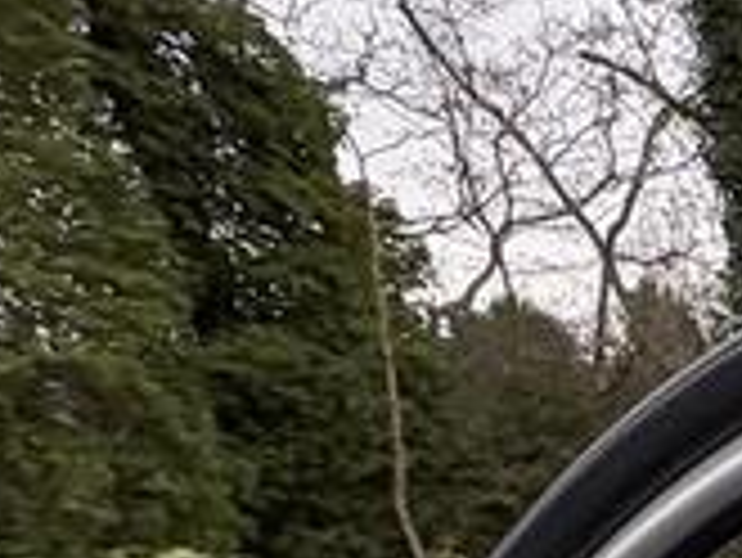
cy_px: 1184
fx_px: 1630
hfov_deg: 16.9
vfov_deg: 15.0
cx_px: 1583
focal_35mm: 76
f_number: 2.2
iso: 50
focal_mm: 2.22
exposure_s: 1/157
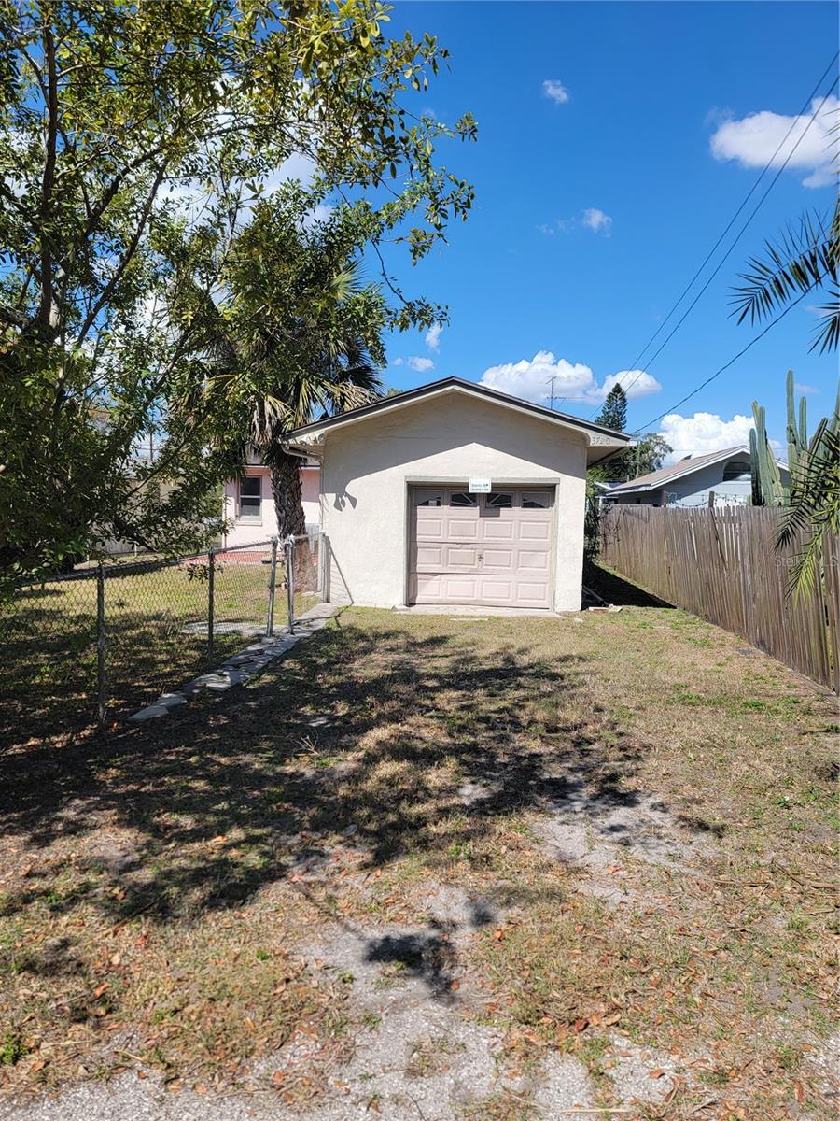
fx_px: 777
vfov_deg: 71.6
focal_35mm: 24
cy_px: 560
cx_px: 420
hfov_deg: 56.8
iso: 16
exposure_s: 1/907
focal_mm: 6.7
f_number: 1.8
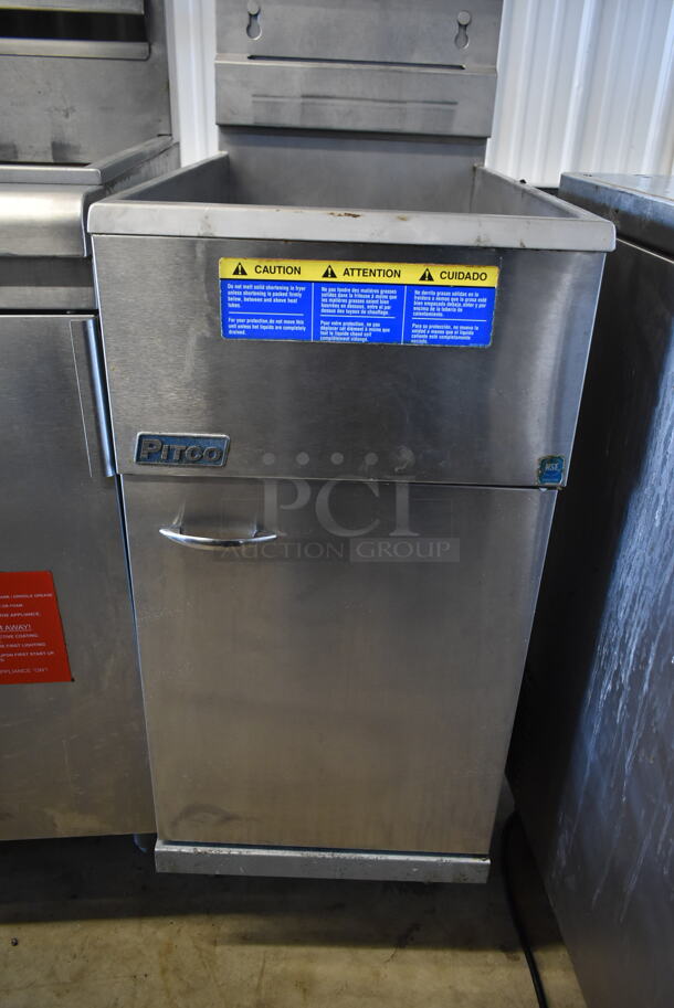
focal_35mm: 27
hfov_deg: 48.0
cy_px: 504
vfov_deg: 67.3
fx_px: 757
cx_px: 337
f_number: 3.5
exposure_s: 1/30
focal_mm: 18
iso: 1100
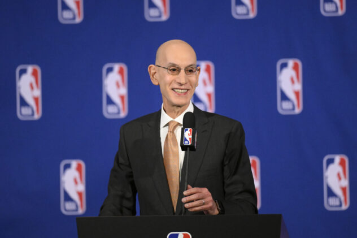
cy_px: 119
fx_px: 2974
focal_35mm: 300
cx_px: 178
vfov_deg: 4.6
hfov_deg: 6.9
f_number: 2.8
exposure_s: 1/400
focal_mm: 200
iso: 6400
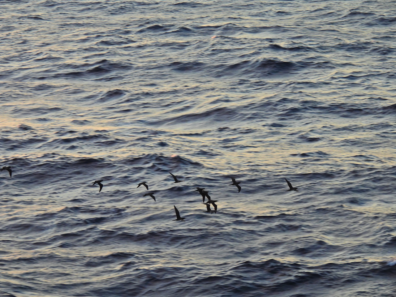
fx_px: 3432
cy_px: 148
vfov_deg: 5.0
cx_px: 198
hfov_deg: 6.6
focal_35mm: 300
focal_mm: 53.5
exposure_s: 1/125
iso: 180
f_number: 5
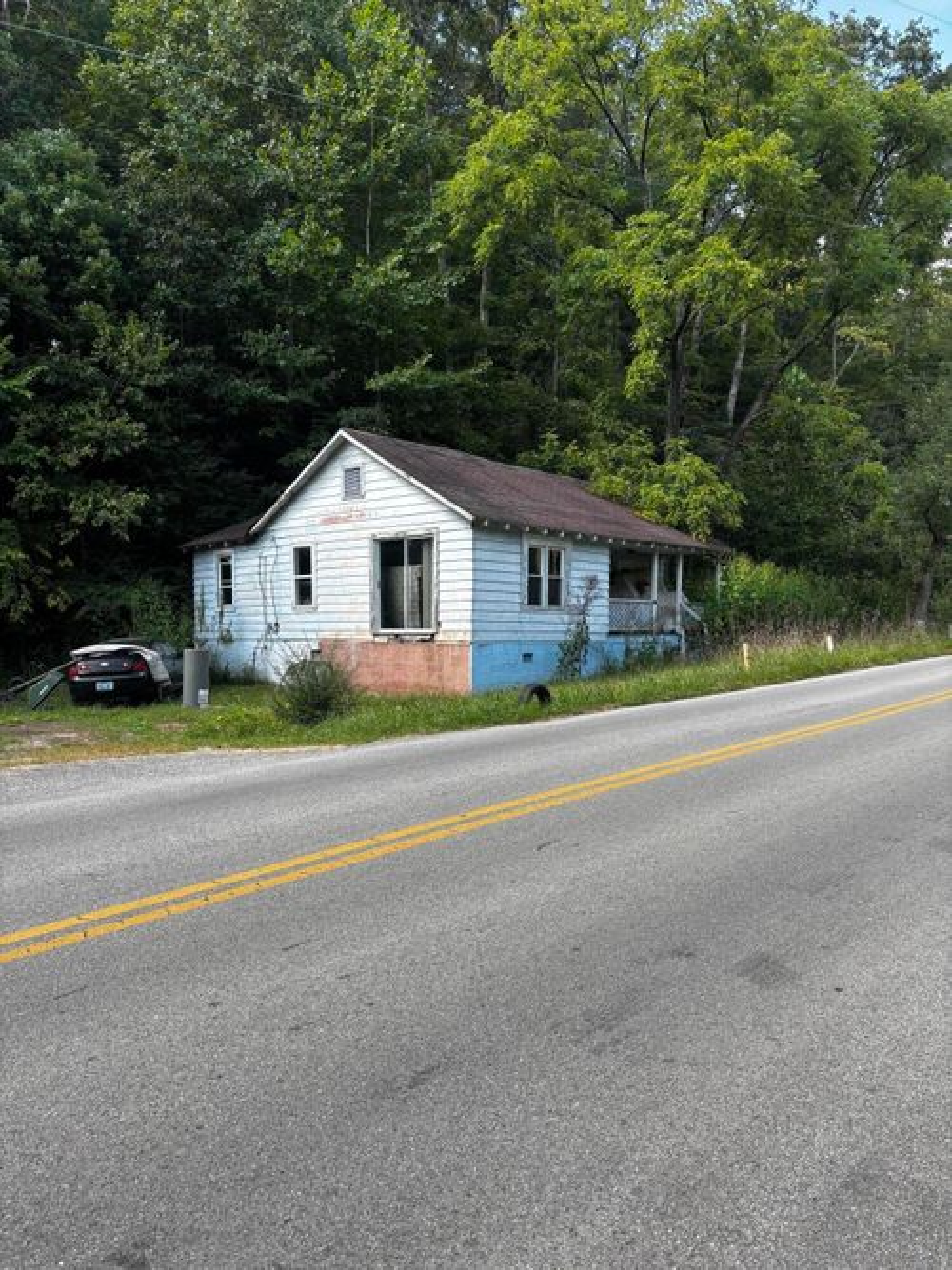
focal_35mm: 26
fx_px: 954
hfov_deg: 53.0
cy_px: 635
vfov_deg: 67.3
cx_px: 476
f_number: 1.6
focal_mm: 5.96
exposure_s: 1/536
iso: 50
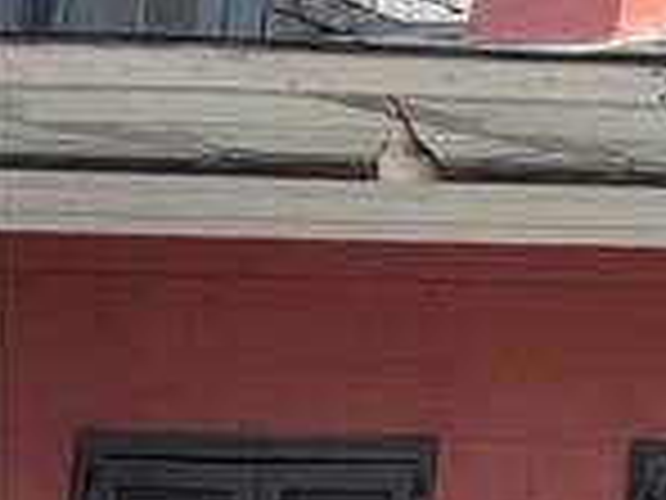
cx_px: 2290
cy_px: 671
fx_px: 1732
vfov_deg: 15.5
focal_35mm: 90
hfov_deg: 9.7
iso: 32
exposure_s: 1/288
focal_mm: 1.57
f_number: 1.8
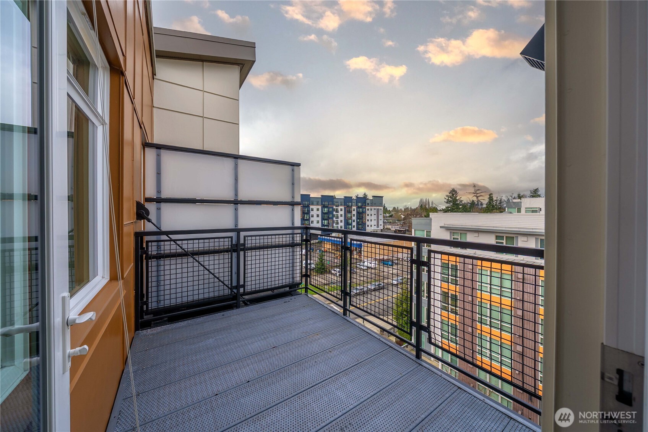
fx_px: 216
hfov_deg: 112.6
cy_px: 216
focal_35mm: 12
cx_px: 324
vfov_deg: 90.1
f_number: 7.1
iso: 80
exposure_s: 1/125
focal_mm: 12
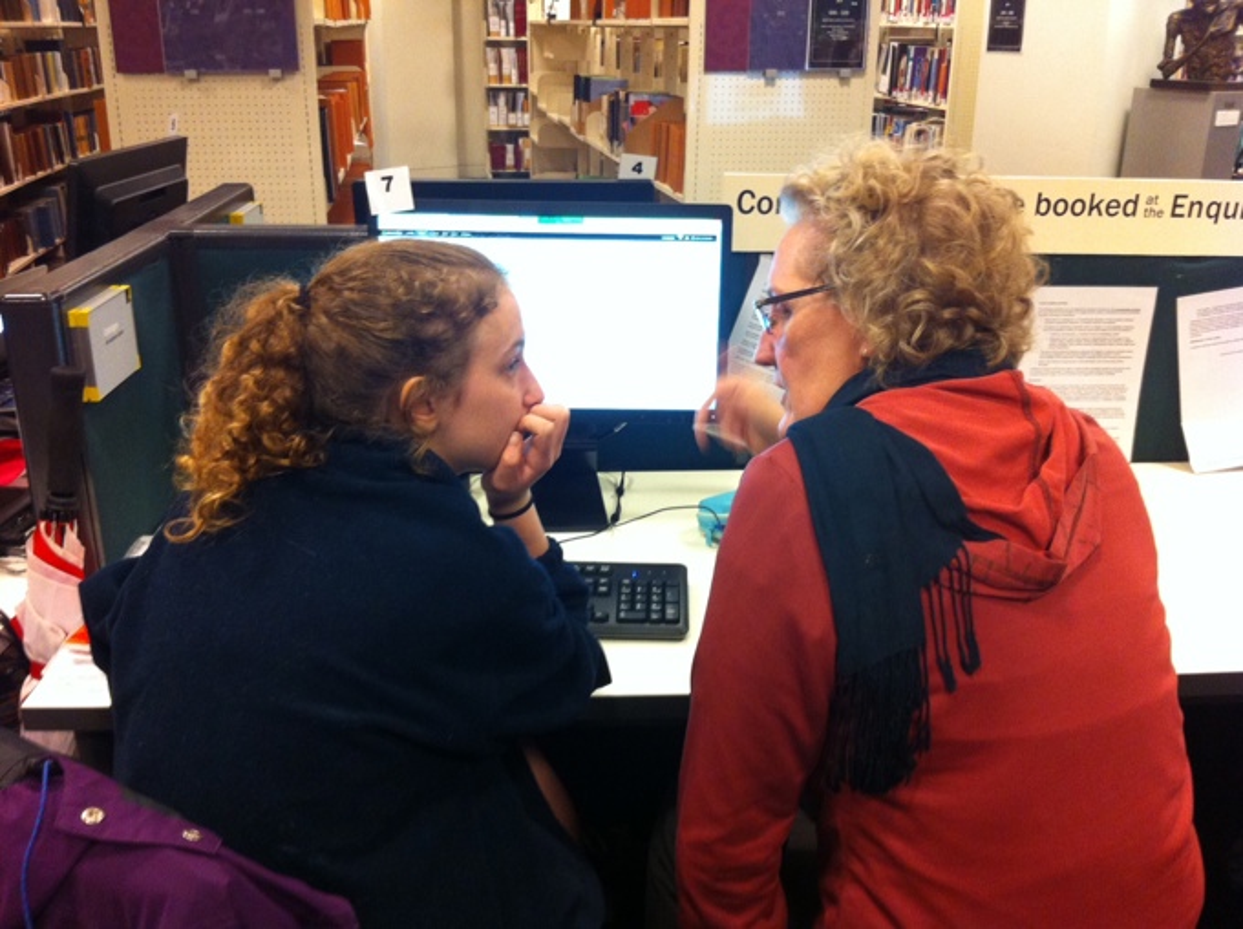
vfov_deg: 40.6
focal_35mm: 35
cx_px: 622
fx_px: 1255
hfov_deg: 52.7
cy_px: 464
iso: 200
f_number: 2.8
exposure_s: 1/15
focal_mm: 3.85
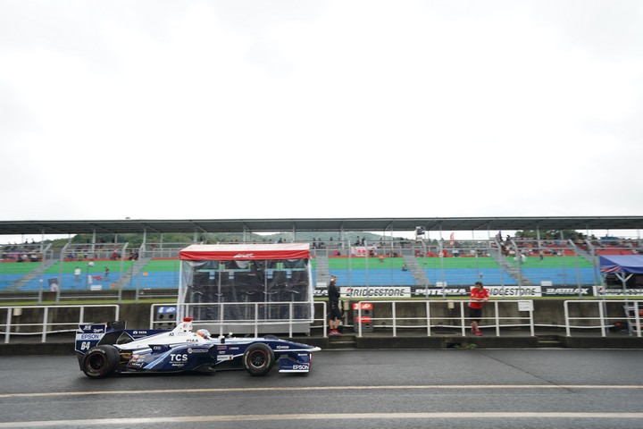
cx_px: 322
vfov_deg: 53.1
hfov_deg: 73.7
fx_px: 429
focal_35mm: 24
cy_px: 214
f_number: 7.1
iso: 400
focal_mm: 24
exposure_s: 1/200
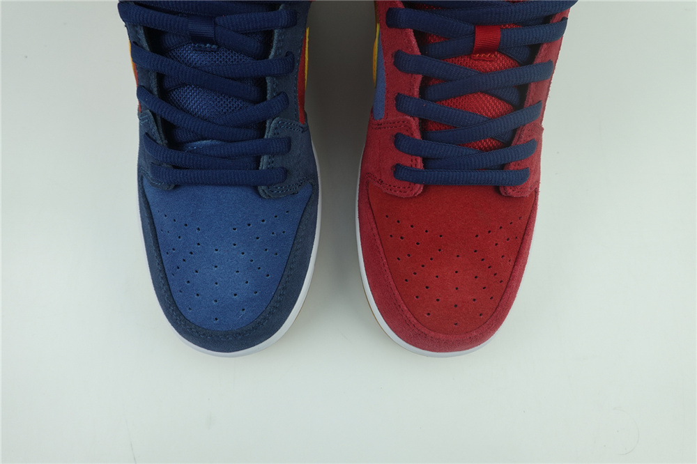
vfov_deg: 53.1
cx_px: 348
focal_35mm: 24
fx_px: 464
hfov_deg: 73.8
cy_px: 232
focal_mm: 9
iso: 125
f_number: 2.8
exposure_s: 1/125
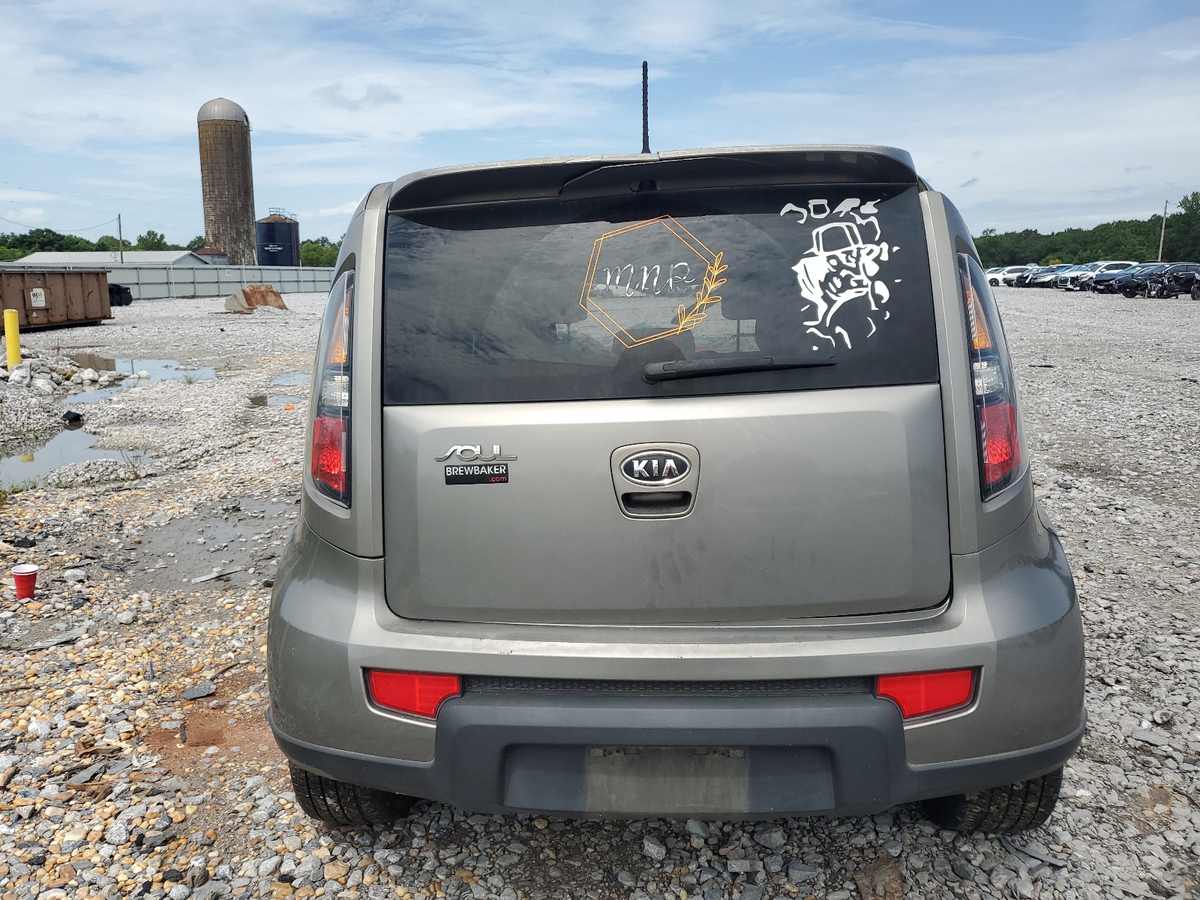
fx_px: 901
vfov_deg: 53.1
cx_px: 600
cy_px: 450
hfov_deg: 67.3
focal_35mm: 26
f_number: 1.5
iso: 50
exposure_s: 1/3333
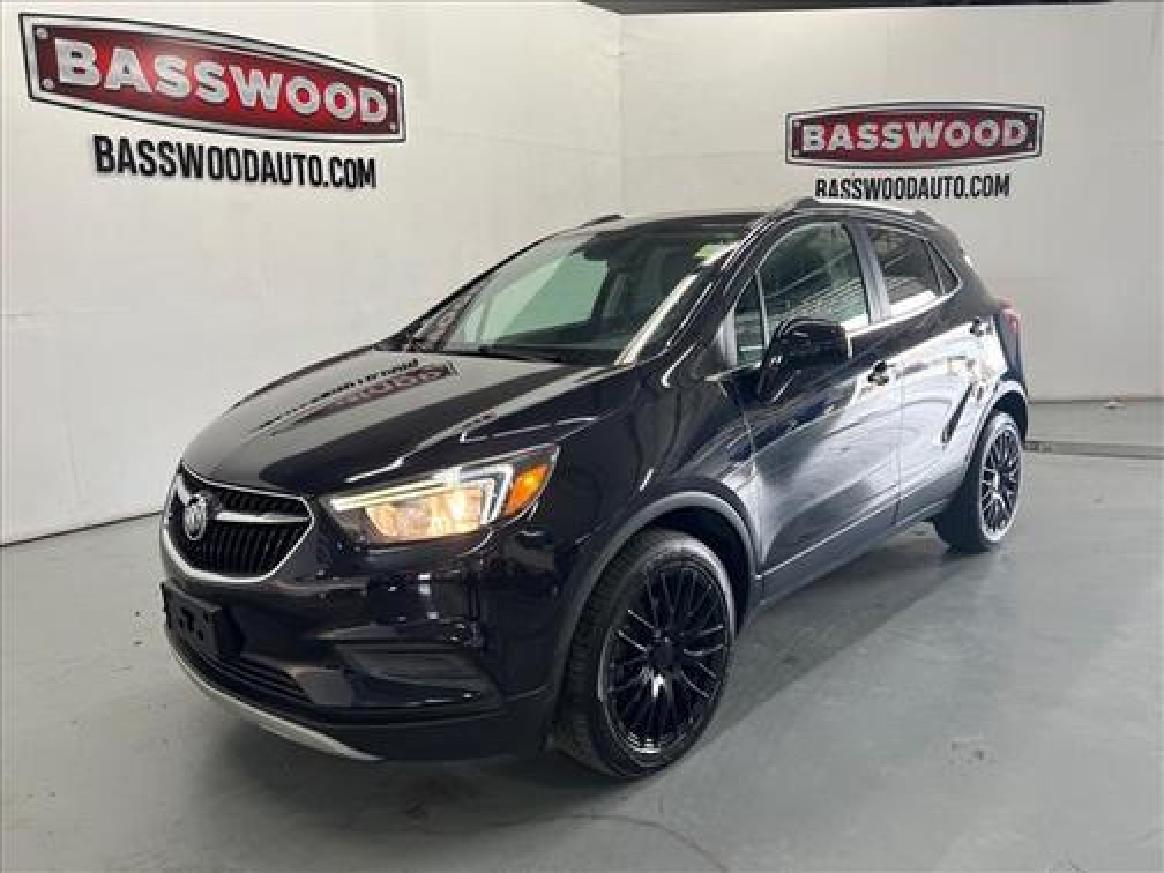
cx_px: 582
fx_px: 874
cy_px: 436
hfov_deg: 67.3
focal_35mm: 26
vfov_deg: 53.1
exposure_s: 1/60
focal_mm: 5.7
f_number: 1.5
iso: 64
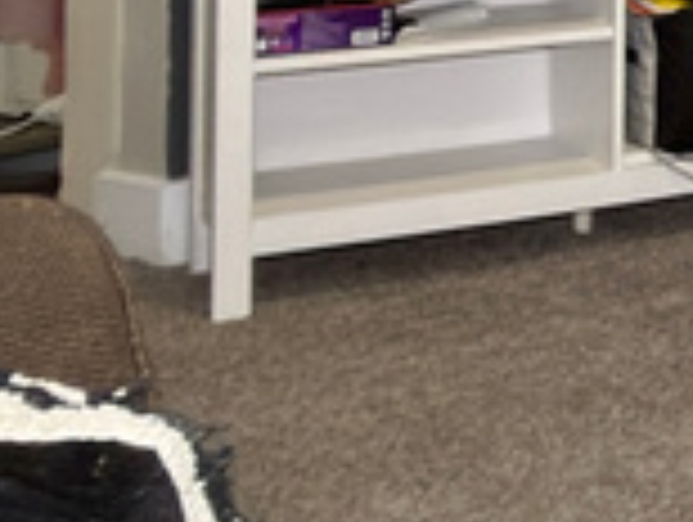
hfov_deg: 14.2
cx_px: 1444
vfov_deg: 12.2
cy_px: -387
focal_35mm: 113
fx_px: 2266
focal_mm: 2.22
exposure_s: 1/30
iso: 80
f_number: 2.2
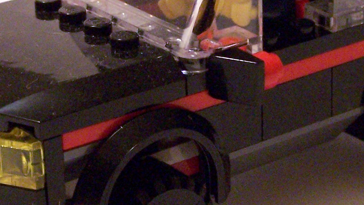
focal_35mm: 162
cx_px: 205
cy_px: 45
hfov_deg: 13.3
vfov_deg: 7.5
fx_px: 1564
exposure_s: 1/10
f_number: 3.1
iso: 400
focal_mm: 9.3
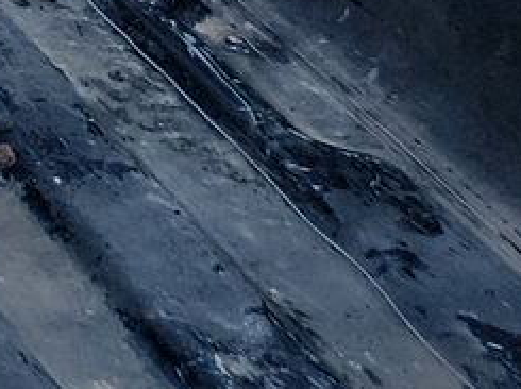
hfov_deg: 9.6
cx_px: -1082
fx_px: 2360
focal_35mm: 157
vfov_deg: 8.4
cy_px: -644
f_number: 1.8
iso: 50
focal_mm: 6.7
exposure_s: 1/416
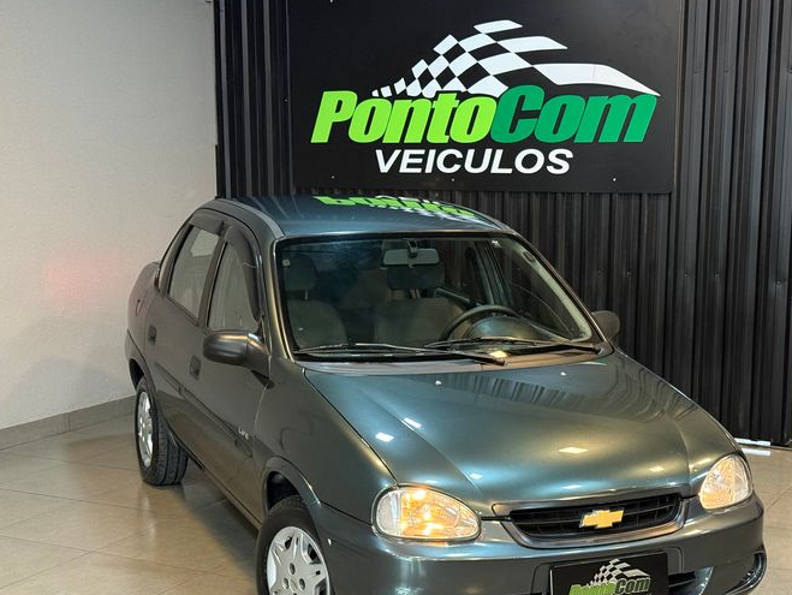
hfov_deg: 32.7
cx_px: 441
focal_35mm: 59
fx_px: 1351
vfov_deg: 24.8
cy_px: 355
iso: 400
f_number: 1.78
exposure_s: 1/40
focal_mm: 6.76
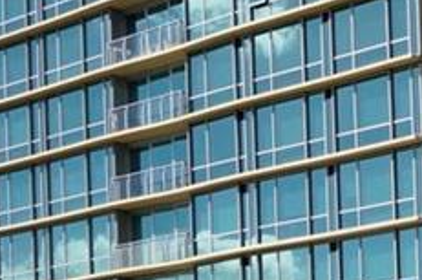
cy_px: 501
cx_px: 769
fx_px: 1217
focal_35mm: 104
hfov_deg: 16.4
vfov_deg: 12.1
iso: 800
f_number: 9
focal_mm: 10
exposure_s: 1/2500
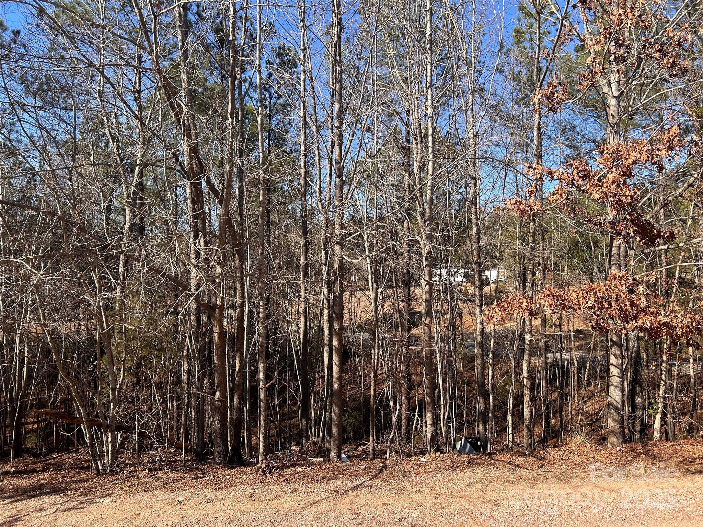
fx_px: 528
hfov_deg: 67.3
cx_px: 352
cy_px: 264
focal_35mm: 26
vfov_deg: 53.1
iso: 50
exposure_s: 1/1295
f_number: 1.5
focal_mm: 5.7
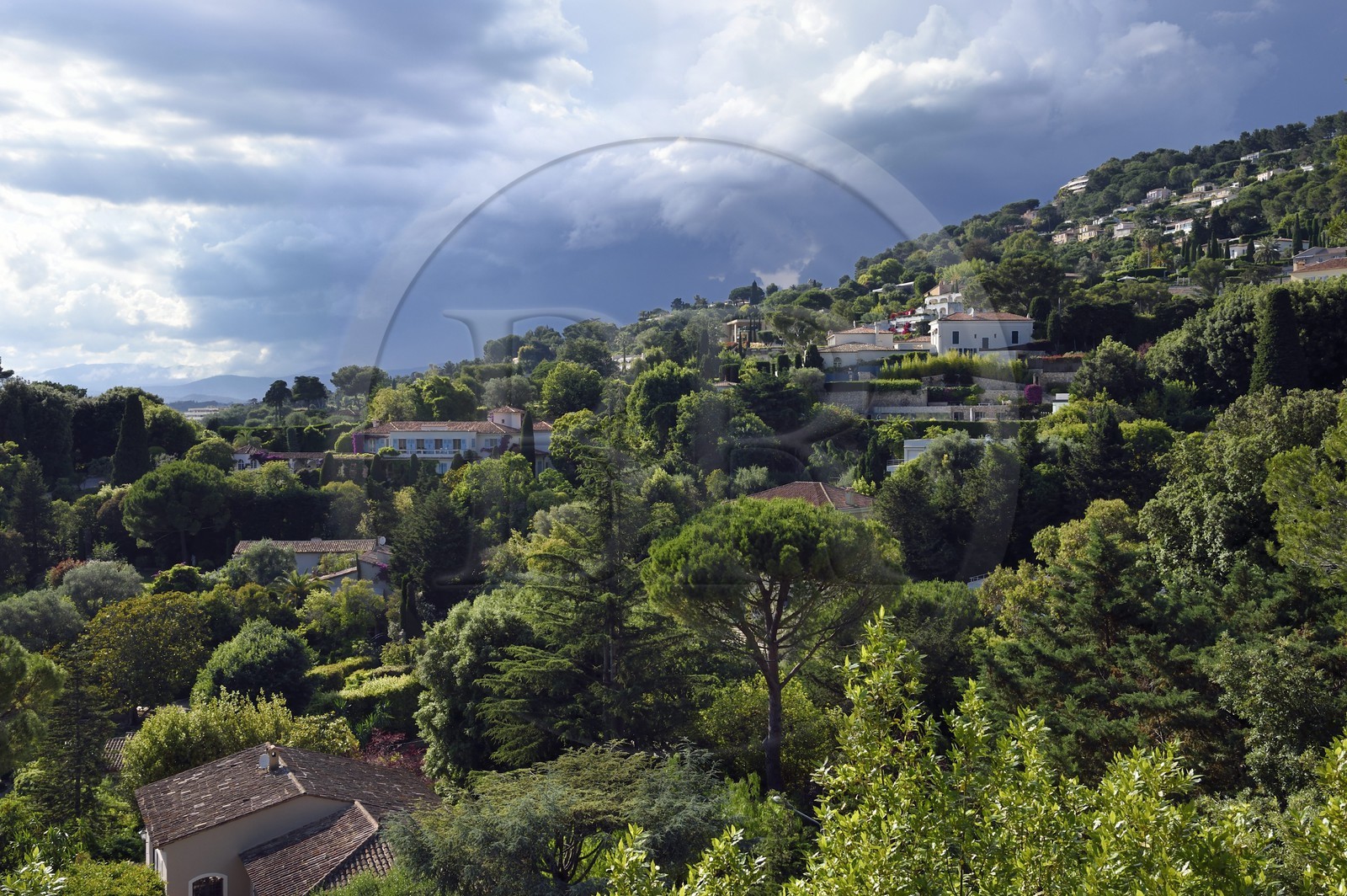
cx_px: 674
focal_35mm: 38
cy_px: 448
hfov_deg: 50.7
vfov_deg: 35.0
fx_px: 1421
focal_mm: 38
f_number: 11
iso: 200
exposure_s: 1/250
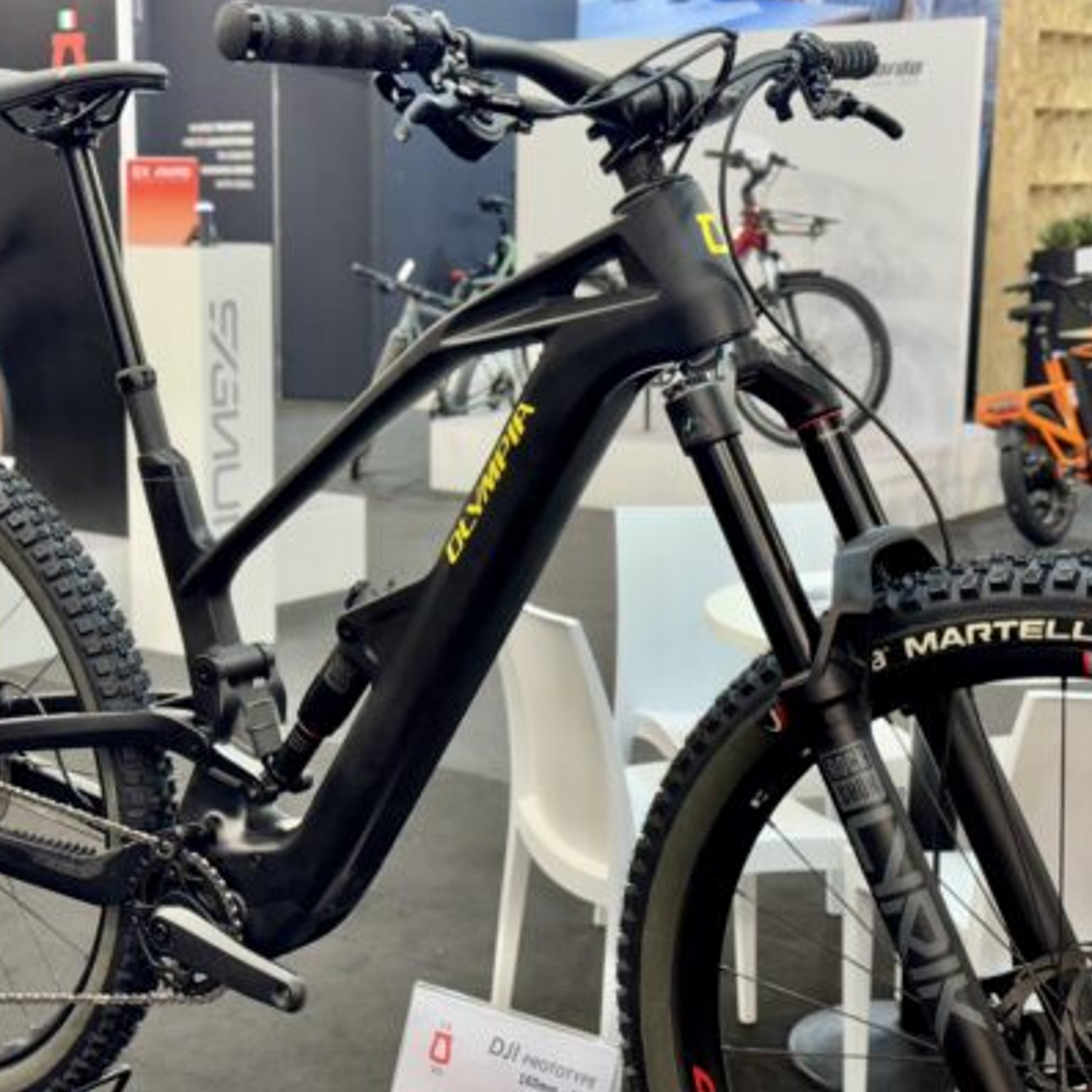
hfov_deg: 29.9
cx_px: 392
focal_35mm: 57
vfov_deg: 30.0
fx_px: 2034
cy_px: 545
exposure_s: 1/100
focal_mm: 6.76
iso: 80
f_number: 1.78
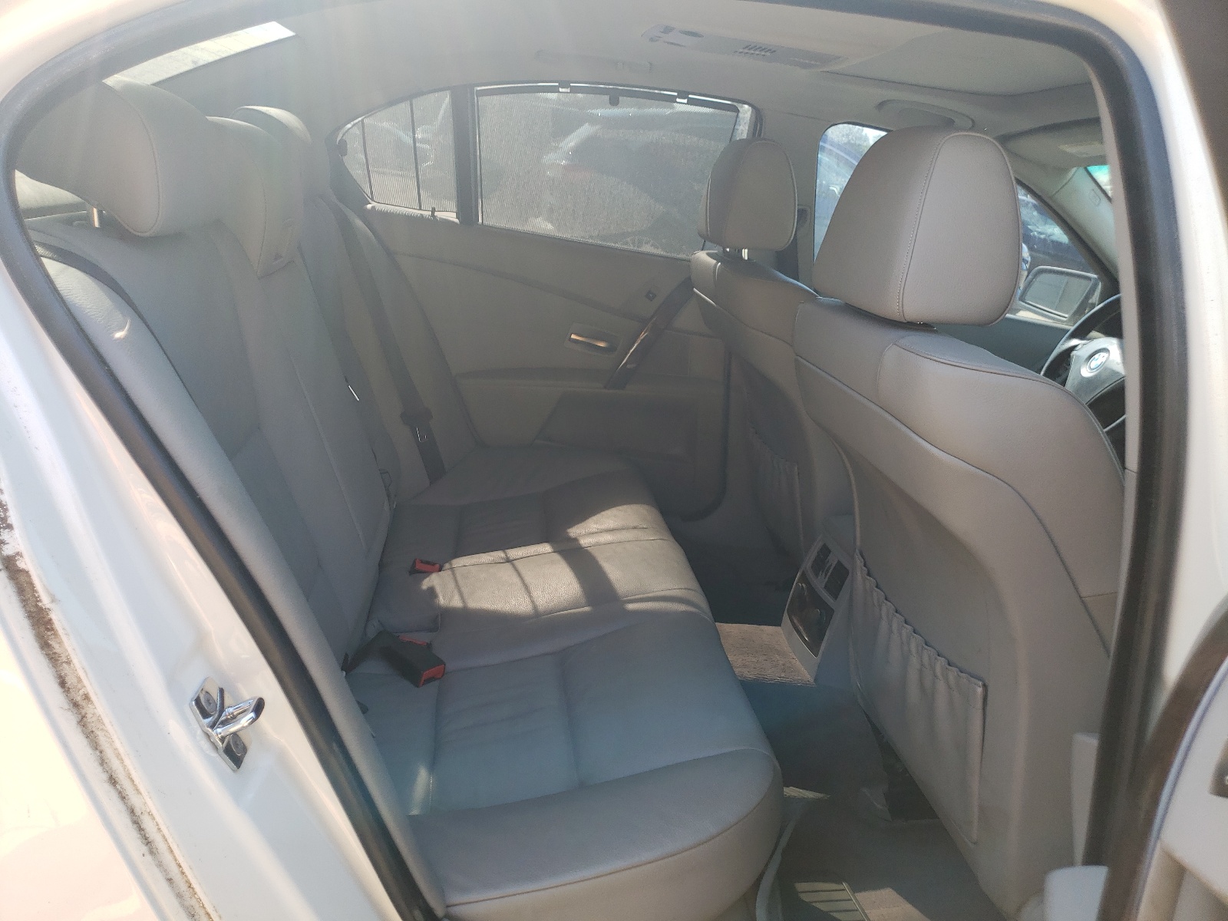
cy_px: 460
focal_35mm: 26
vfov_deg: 53.1
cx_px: 614
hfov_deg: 67.3
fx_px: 922
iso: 50
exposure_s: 1/250
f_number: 1.5
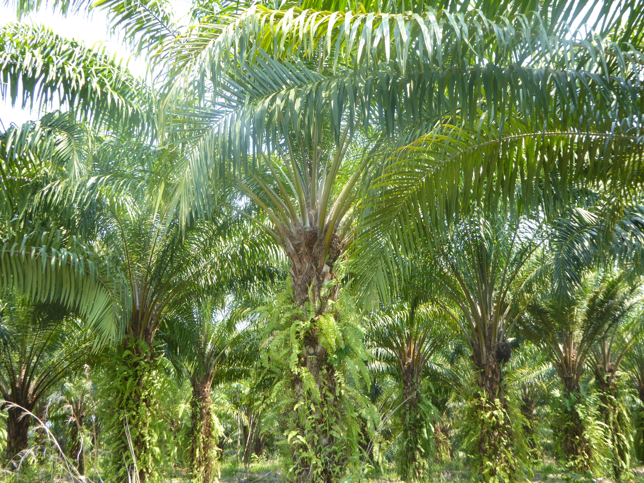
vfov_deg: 31.5
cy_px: 242
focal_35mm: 46
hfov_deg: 41.2
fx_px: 856
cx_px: 322
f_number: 3.9
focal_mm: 7.8
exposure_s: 1/100
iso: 100
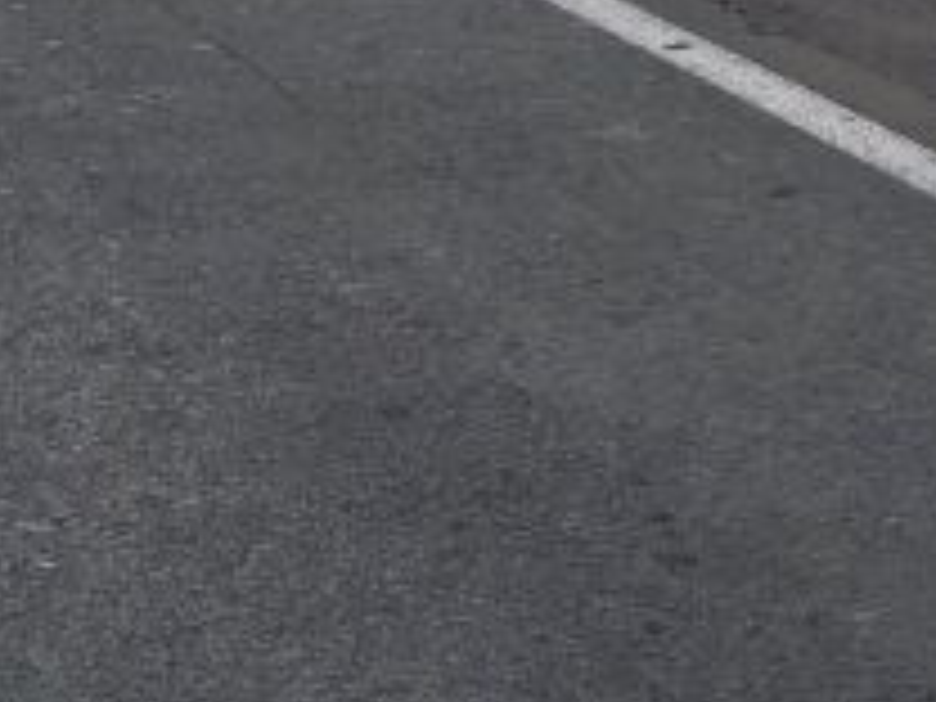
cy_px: -778
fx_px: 4651
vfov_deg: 8.2
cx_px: 1143
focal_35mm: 172
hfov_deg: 11.3
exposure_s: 1/1091
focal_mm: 4
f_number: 1.8
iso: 20
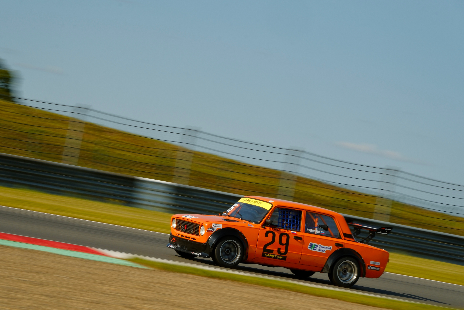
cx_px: 232
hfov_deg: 11.6
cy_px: 155
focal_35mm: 177
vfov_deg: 7.8
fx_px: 2281
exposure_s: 1/110
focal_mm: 118
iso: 160
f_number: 20
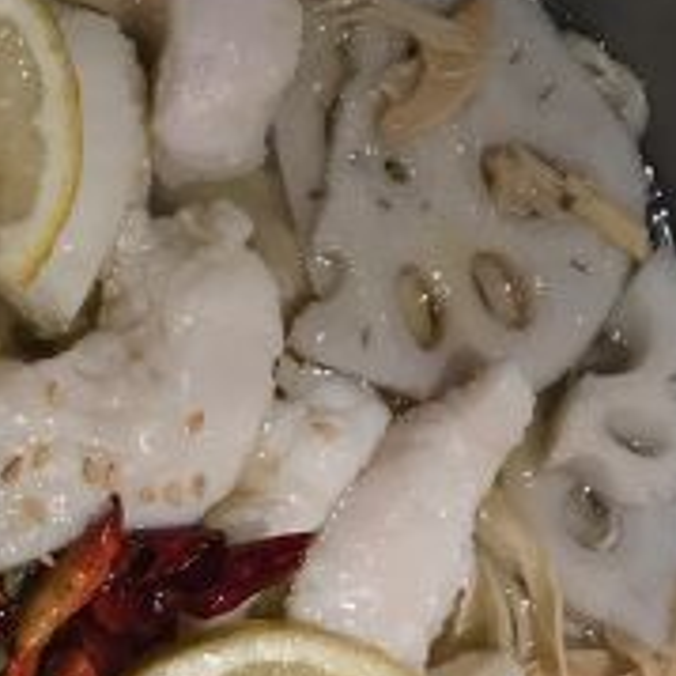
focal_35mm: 97
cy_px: 600
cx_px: -194
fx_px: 2143
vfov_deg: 17.7
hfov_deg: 16.9
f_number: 1.8
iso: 40
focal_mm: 3.99
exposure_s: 1/25
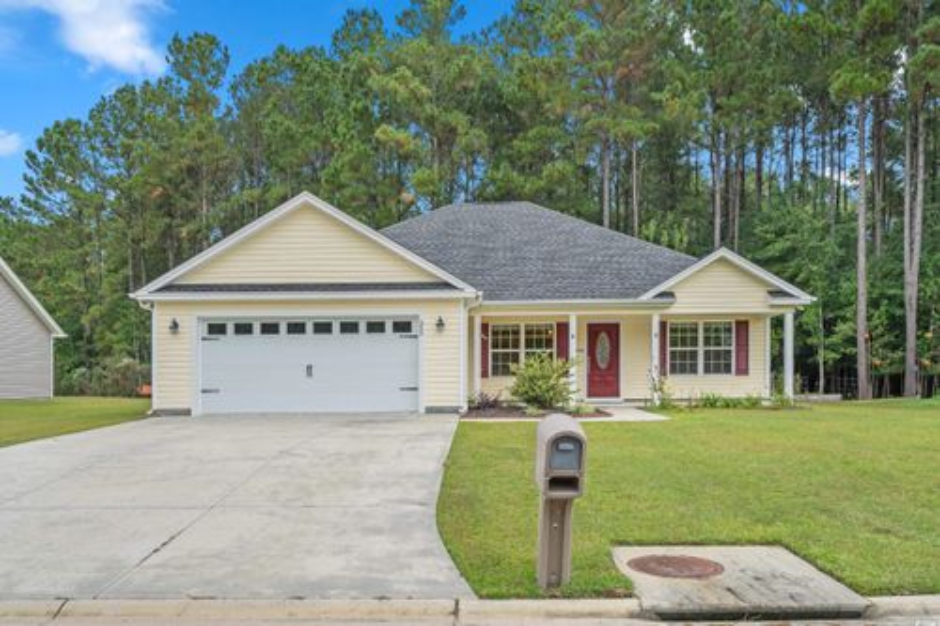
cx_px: 470
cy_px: 313
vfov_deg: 43.6
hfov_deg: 61.9
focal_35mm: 30
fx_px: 783
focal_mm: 30
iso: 500
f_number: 8
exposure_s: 1/60
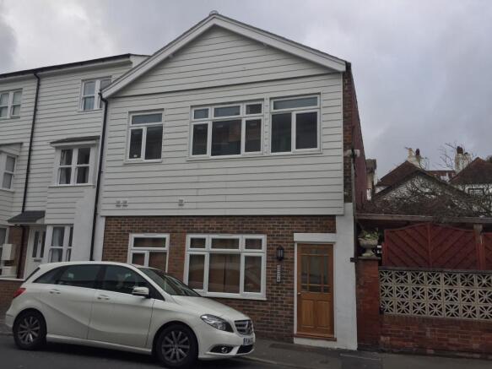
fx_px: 412
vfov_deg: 48.2
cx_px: 246
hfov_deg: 61.7
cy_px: 184
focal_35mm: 29
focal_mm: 4.15
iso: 32
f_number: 2.2
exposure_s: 1/465
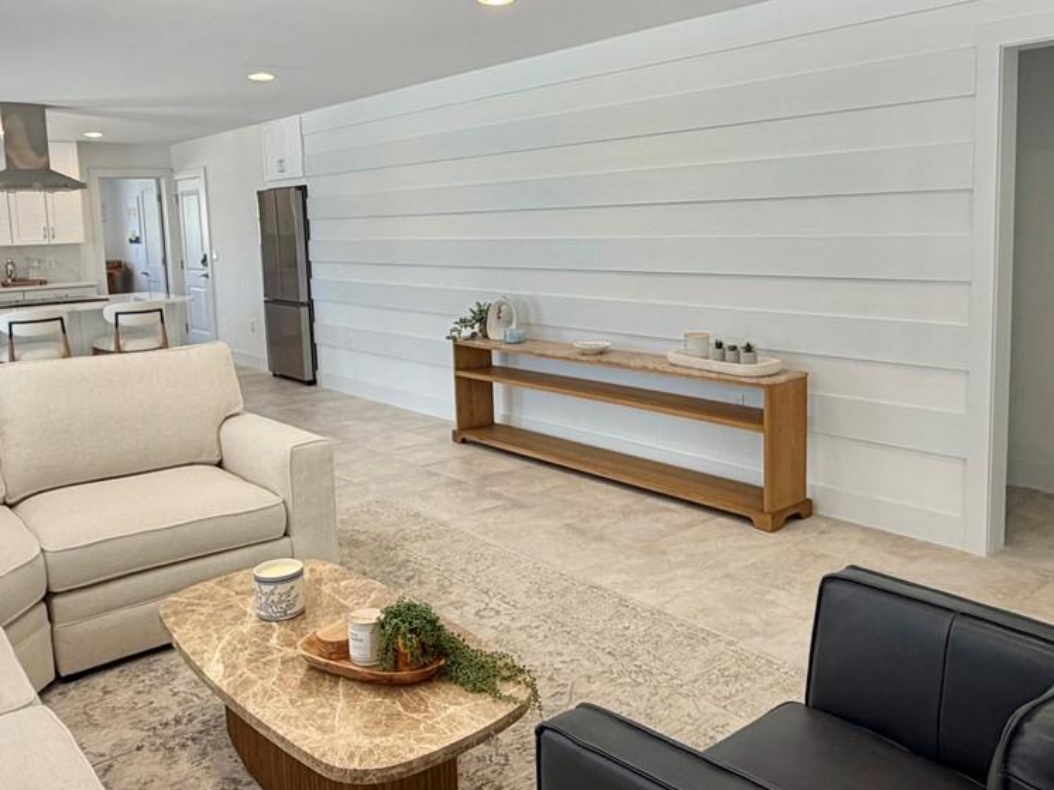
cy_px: 326
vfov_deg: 46.6
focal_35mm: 30
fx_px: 913
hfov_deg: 60.0
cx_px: 531
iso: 100
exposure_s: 1/120
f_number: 2.2
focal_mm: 2.22
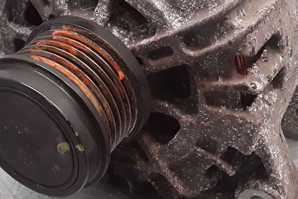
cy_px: 29
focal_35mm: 69
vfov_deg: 19.5
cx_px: 165
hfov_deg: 29.2
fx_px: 571
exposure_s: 1/100
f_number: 1.9
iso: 100
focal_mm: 2.91
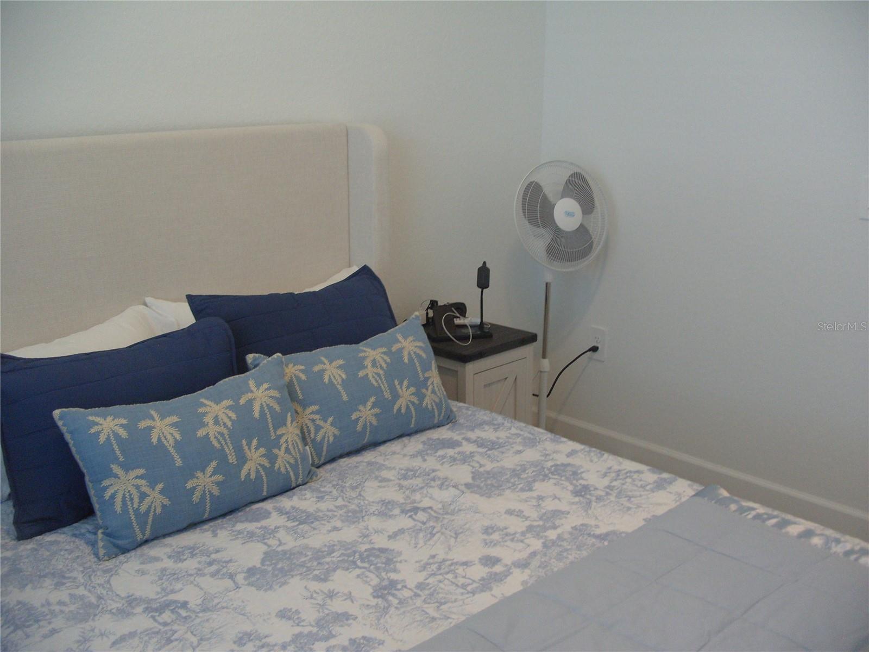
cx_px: 434
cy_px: 326
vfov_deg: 40.7
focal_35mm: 35
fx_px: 879
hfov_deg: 52.6
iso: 200
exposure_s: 1/45
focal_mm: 7.8
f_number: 2.8
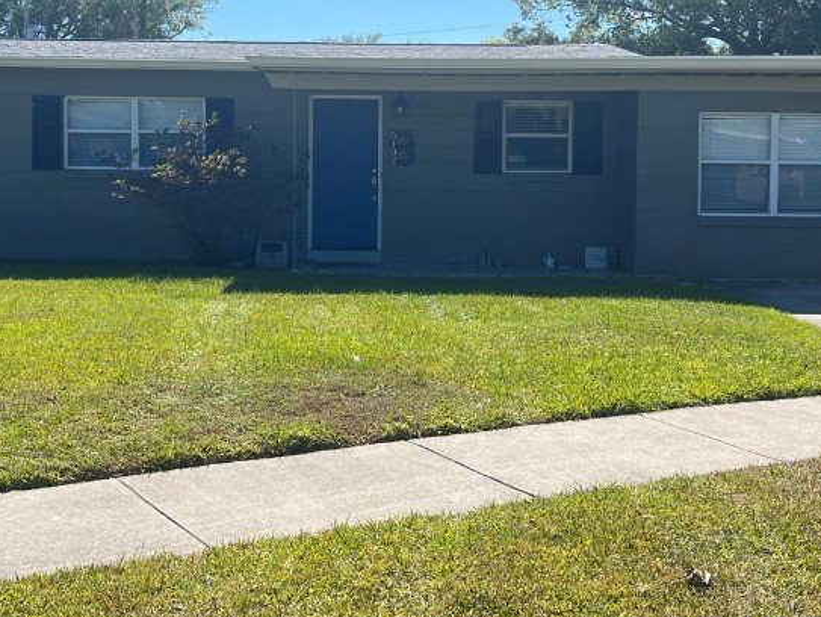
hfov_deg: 38.9
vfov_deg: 29.5
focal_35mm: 49
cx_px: 383
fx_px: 1163
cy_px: 204
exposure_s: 1/2841
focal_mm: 5.7
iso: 50
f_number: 1.5
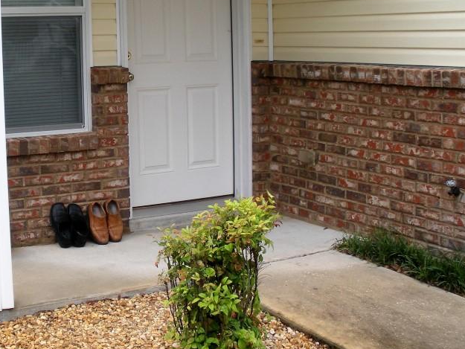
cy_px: 131
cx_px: 158
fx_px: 793
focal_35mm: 59
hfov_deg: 32.4
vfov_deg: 24.8
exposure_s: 1/152
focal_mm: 6.3
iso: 64
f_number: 3.5
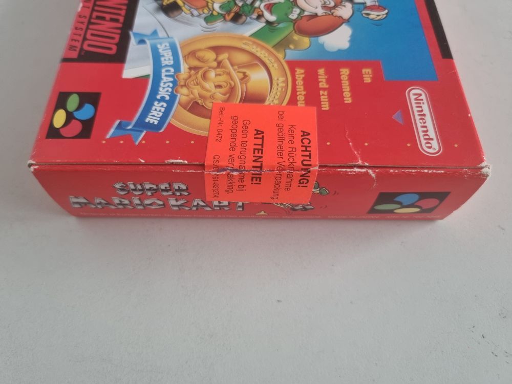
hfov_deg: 67.3
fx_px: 385
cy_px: 192
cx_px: 256
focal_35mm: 26
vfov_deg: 53.1
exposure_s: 1/50
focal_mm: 5.4
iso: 200
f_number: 1.8
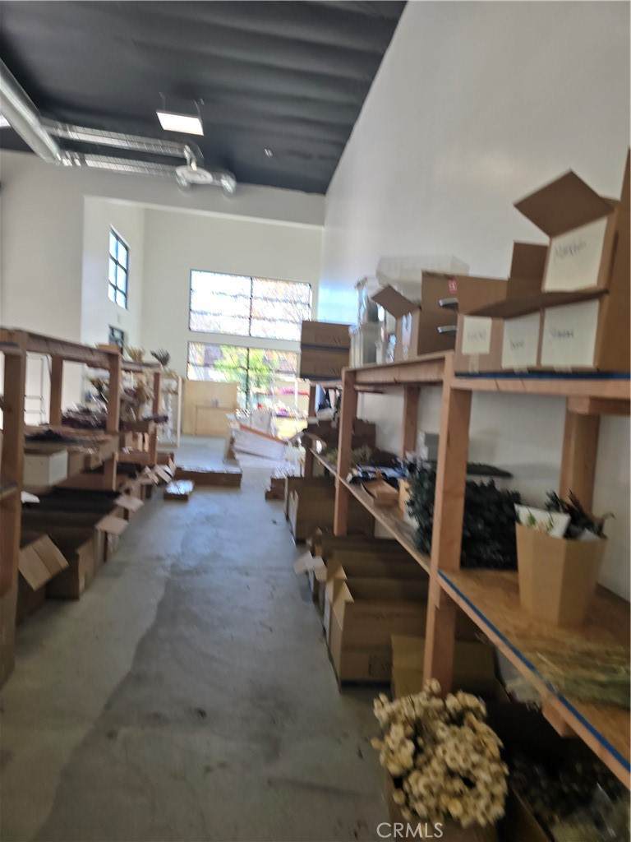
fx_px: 559
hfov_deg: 58.9
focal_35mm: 23
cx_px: 316
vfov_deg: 73.9
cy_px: 421
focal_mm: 6.3
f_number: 1.7
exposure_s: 1/180
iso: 64
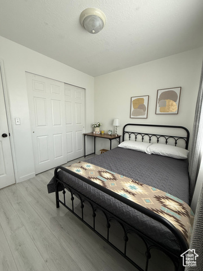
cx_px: 102
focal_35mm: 14
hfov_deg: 85.7
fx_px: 109
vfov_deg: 102.1
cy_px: 136
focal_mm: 2.22
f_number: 2.2
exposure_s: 1/99
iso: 160
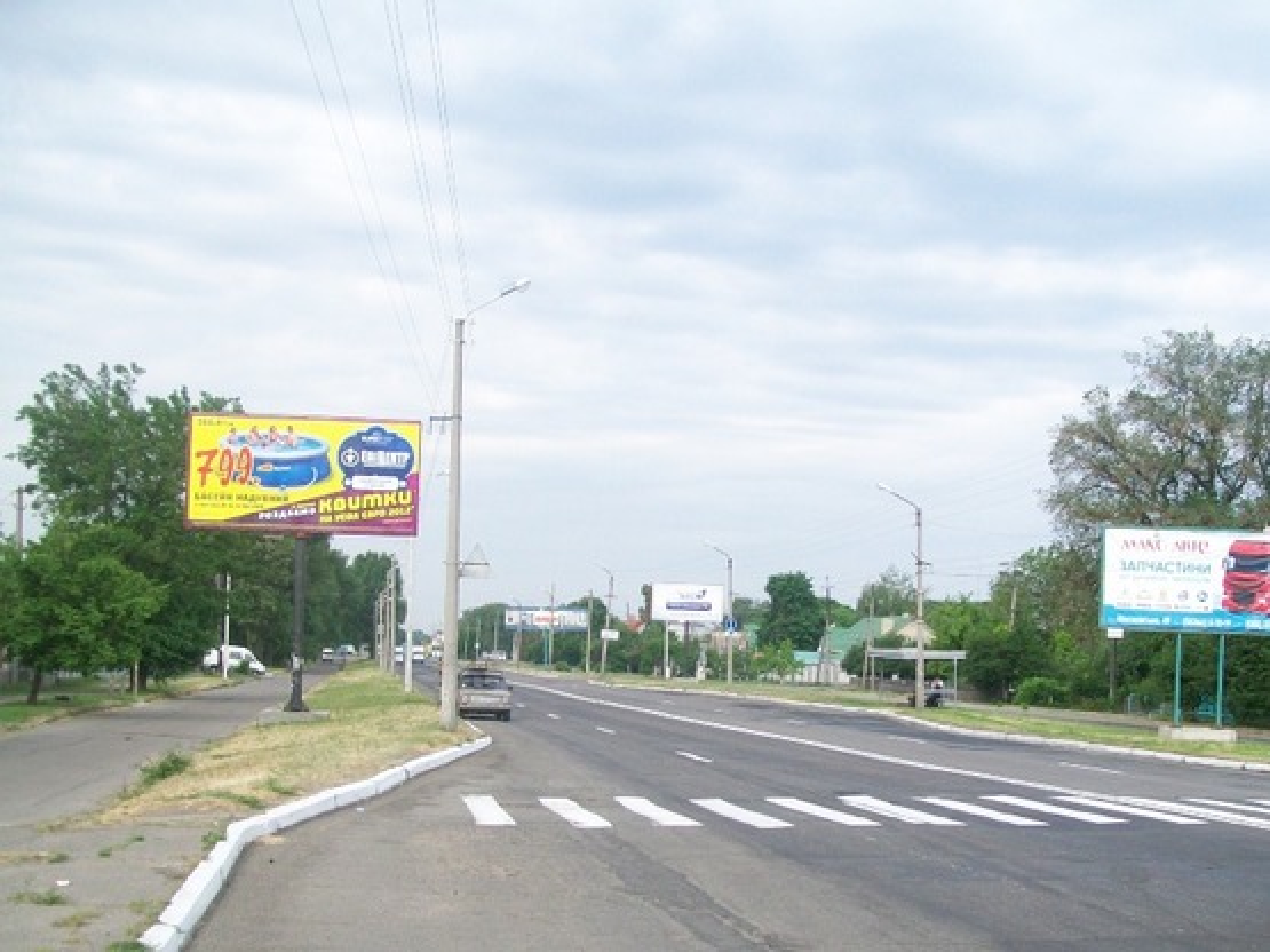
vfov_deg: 39.6
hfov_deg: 51.4
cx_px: 635
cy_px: 476
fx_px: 1320
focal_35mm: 36
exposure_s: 1/320
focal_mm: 6
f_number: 2.7
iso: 64
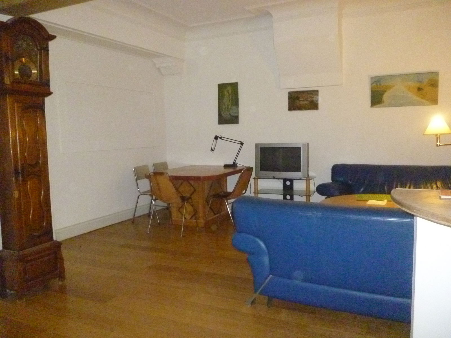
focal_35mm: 28
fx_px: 365
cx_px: 226
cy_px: 169
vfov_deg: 49.7
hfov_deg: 63.4
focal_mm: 5
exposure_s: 1/60
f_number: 3.1
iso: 1600
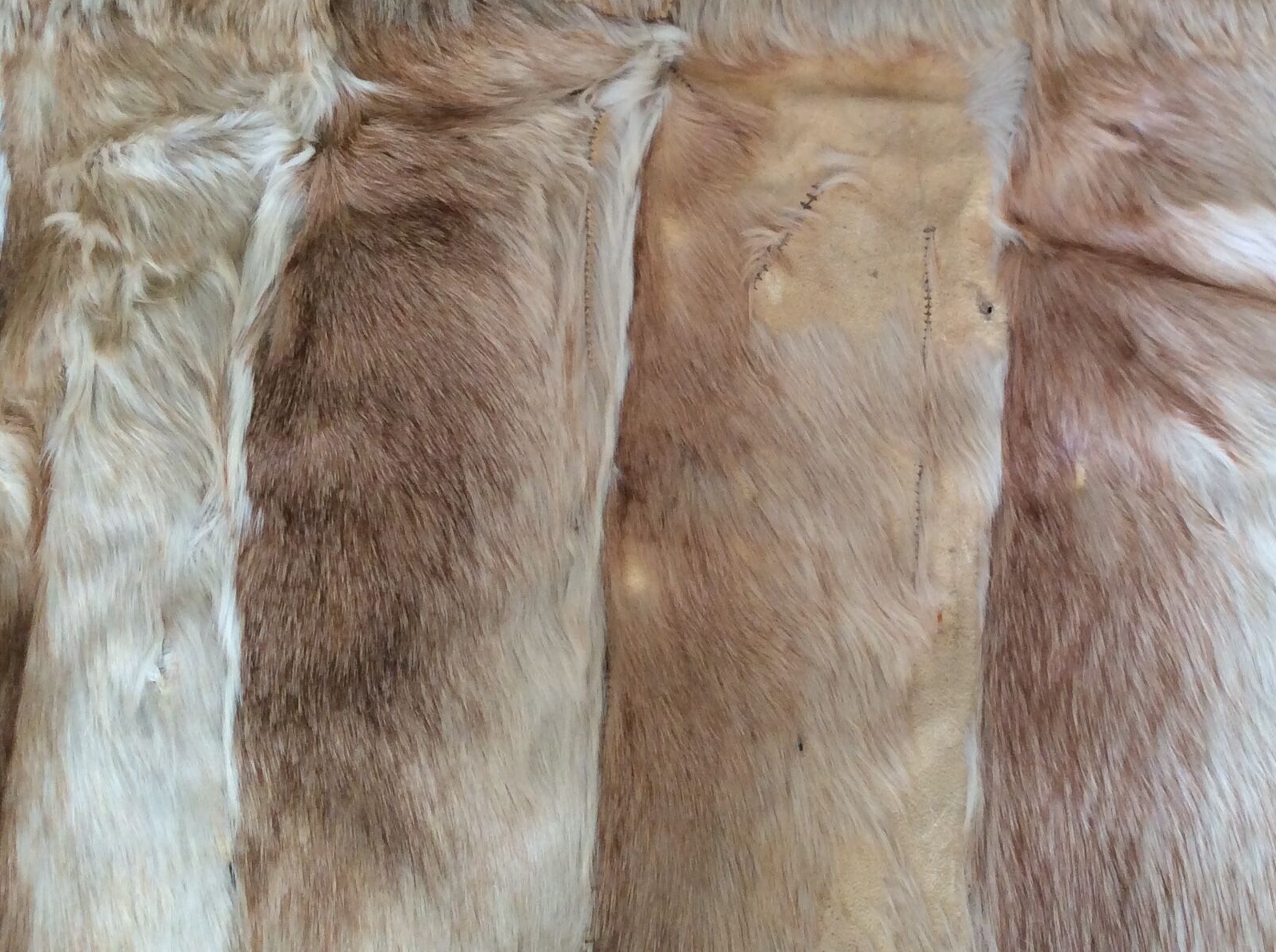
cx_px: 868
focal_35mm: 52
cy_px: 310
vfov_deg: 27.8
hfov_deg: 36.4
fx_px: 1914
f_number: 2.4
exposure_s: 1/25
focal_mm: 3.3
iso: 50
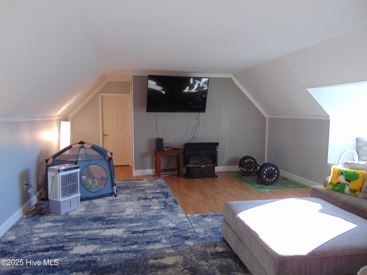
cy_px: 138
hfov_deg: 69.4
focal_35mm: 25
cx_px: 184
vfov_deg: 54.9
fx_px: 265
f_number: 3
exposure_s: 1/30
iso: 80
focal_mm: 4.5
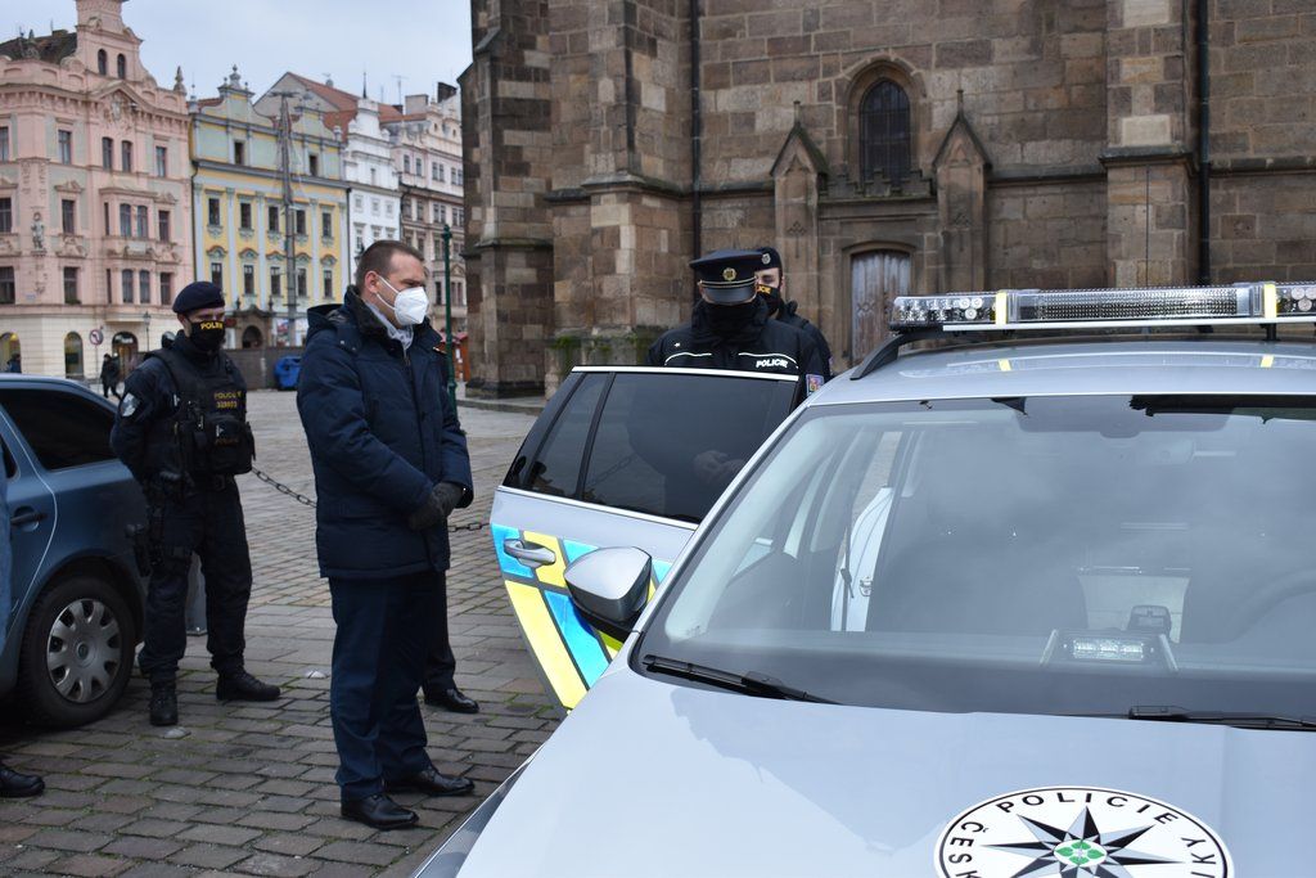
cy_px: 439
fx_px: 1426
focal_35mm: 39
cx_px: 658
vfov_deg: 34.2
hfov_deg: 49.5
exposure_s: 1/125
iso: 320
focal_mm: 26
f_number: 5.6
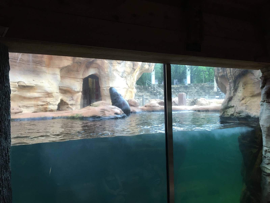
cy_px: 102
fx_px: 226
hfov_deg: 61.7
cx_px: 135
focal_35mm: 29
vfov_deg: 48.2
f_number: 2.2
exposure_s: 1/40
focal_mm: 4.15
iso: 32
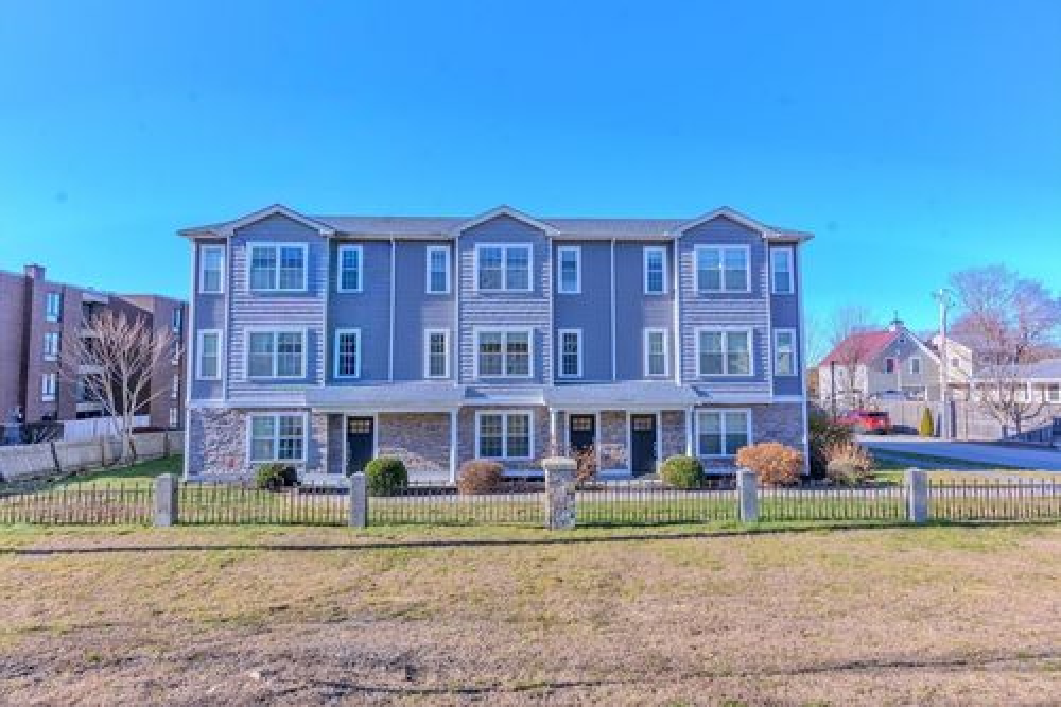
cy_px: 354
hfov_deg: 93.3
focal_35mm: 17
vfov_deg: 70.4
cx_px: 530
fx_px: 501
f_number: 8
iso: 1600
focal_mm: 17
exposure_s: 1/1600
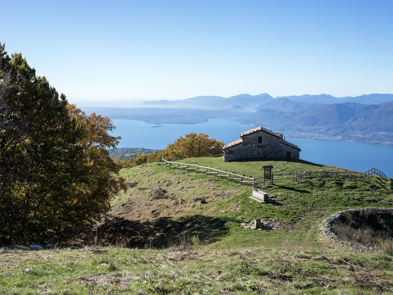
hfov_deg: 43.9
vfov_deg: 33.6
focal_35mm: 43
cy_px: 148
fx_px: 488
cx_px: 196
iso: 400
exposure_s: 1/400
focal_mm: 55
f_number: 10
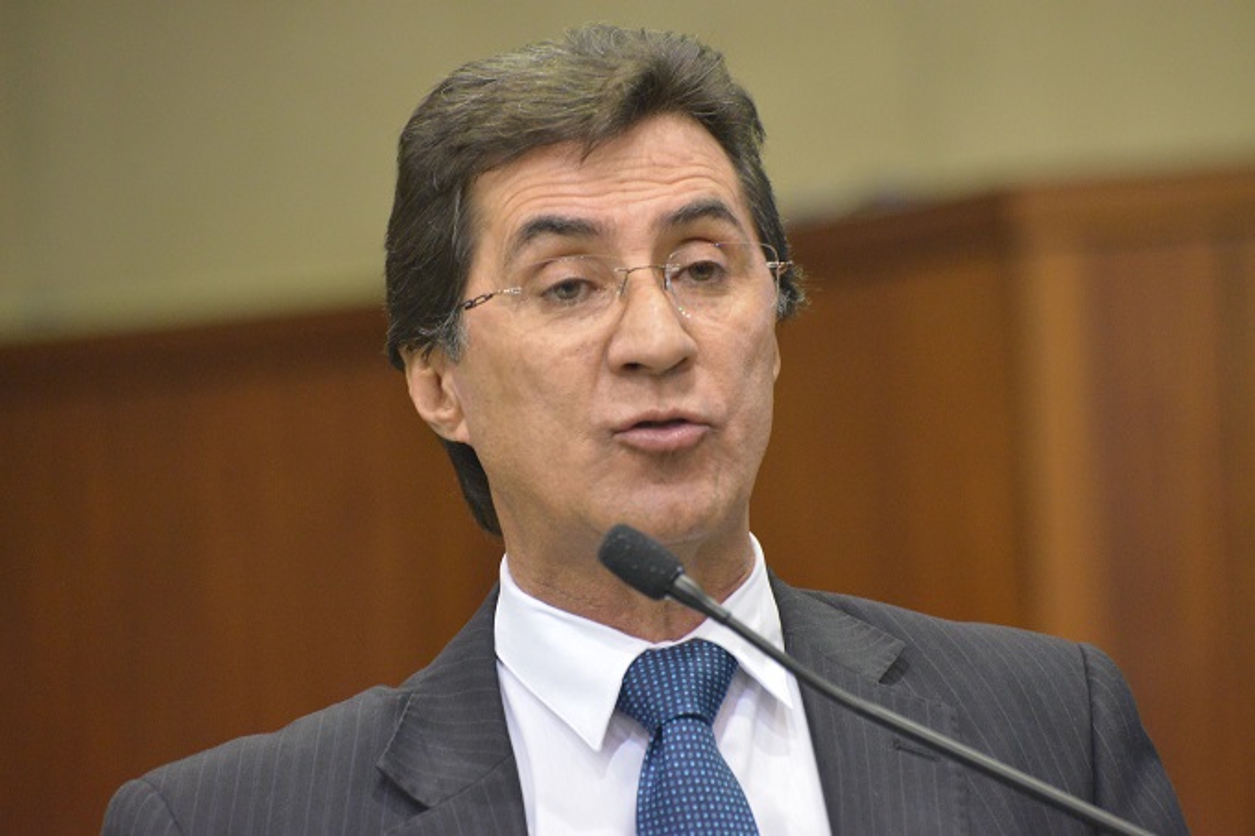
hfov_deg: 9.4
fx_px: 7667
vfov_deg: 6.2
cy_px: 418
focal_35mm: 220
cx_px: 628
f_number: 6.3
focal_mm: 220
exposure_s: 1/100
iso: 6400
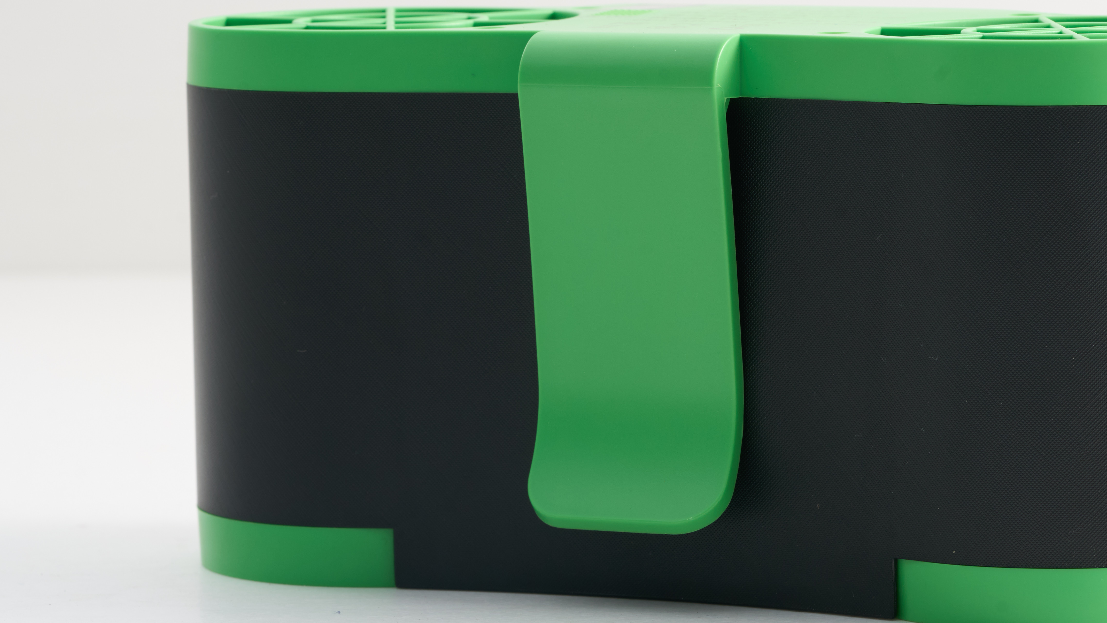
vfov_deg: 6.9
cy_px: 264
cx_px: 744
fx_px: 5137
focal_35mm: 175
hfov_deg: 12.3
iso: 160
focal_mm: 90
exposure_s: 1/125
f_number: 13
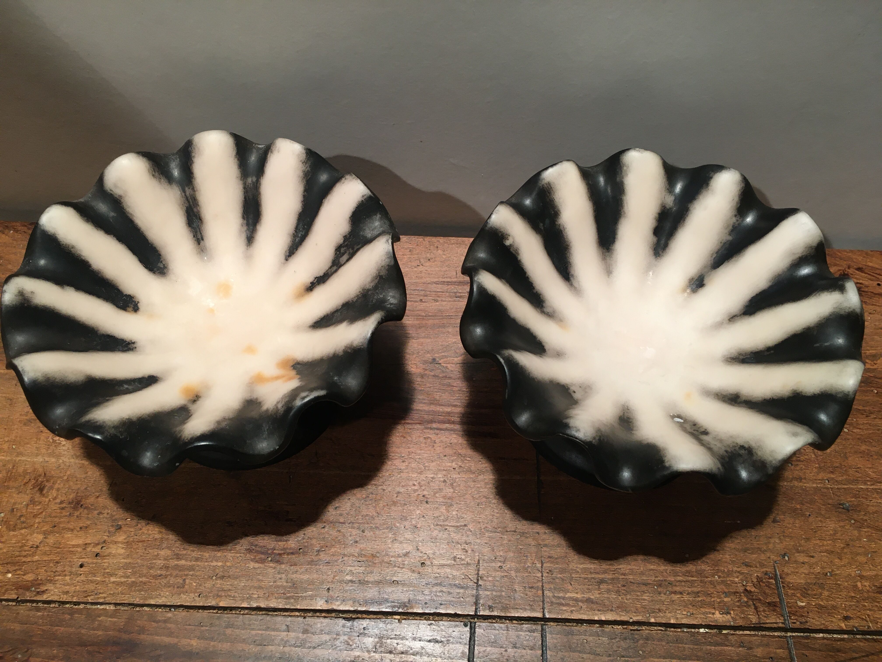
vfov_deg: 48.2
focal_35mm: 29
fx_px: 739
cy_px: 331
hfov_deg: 61.7
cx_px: 441
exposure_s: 1/33
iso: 64
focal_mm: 4.15
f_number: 2.2
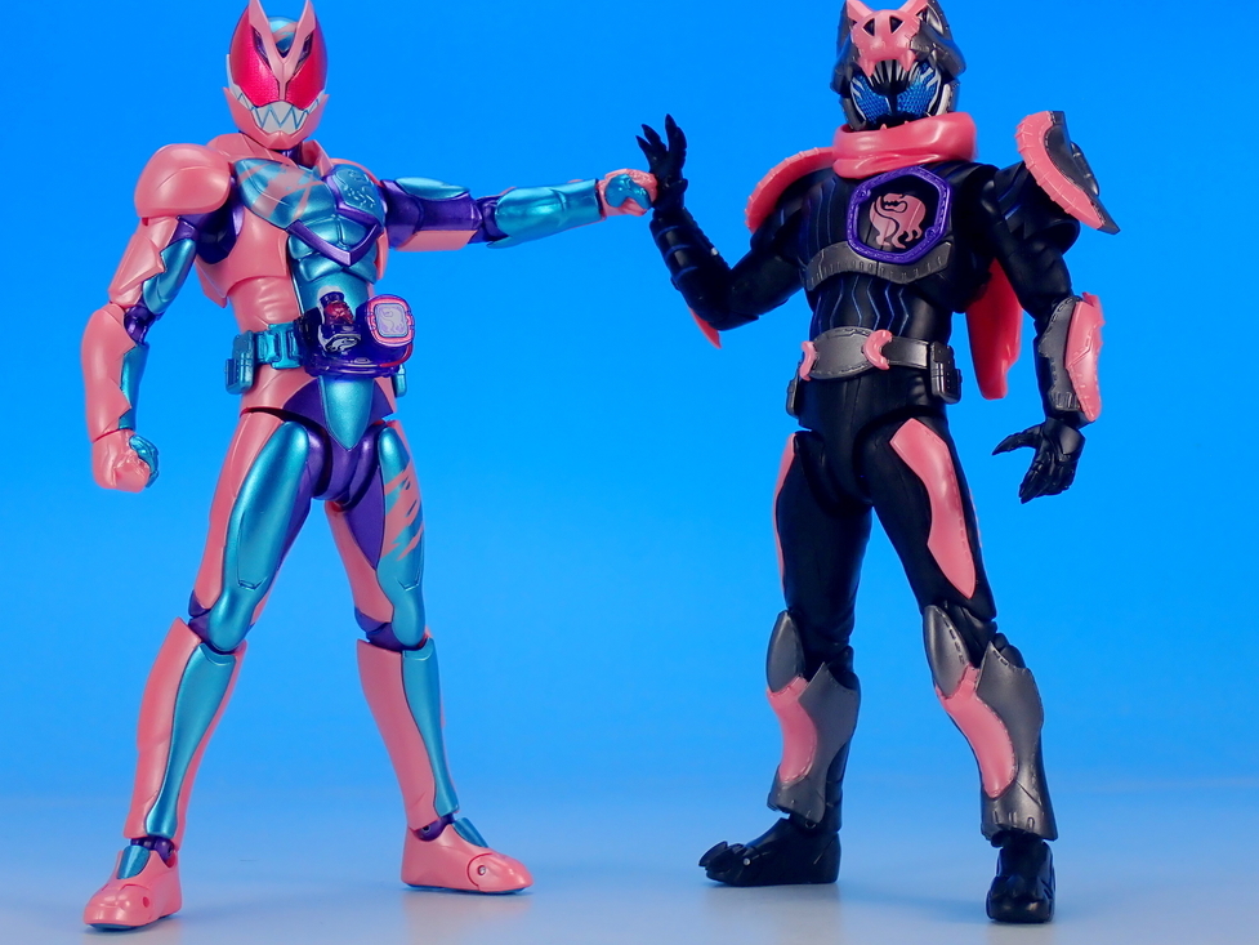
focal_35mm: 65
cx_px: 601
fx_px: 2364
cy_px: 456
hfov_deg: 29.8
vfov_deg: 22.6
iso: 100
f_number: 14
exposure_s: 1/2
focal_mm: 11.09
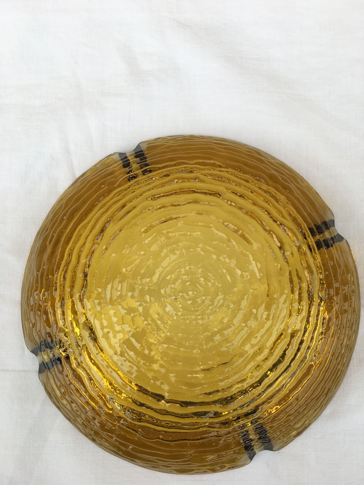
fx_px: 407
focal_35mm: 29
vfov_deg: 61.7
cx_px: 182
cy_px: 242
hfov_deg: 48.2
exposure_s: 1/225
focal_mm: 4.15
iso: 25
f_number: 2.2
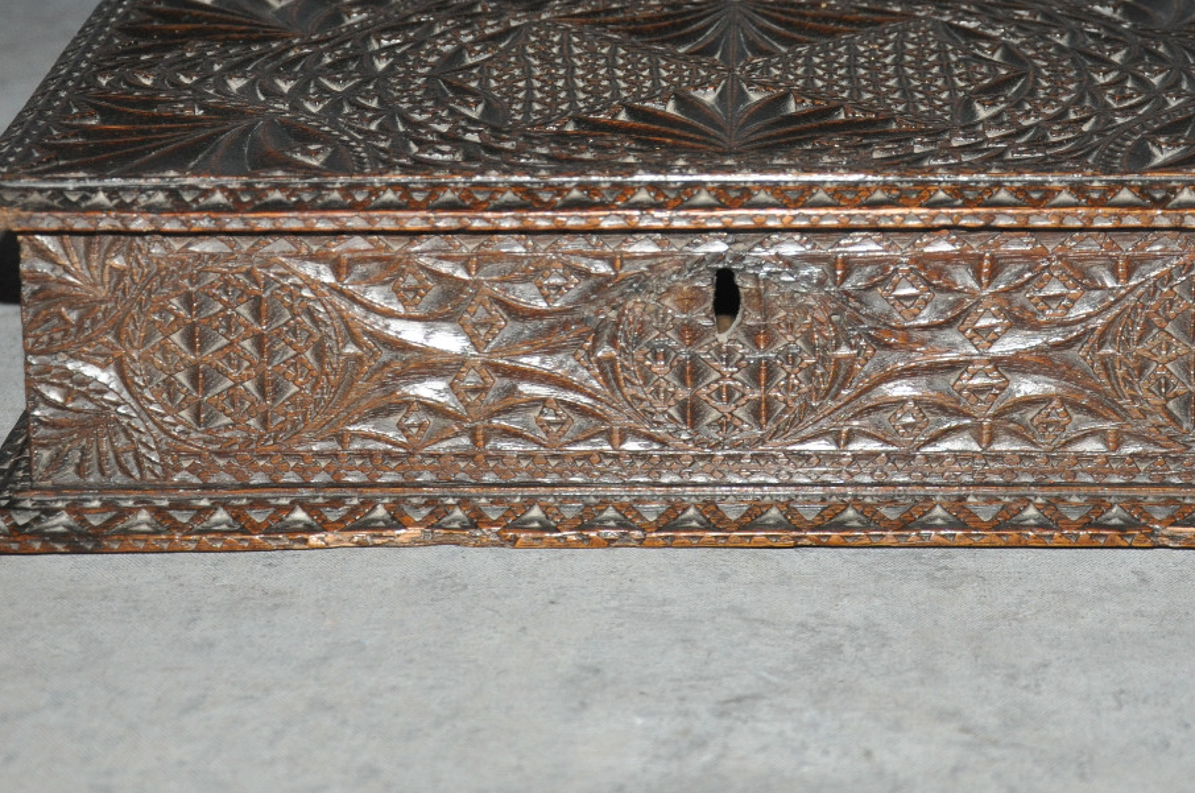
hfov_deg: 19.3
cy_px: 129
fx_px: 3513
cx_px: 729
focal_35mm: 106
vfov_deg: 12.8
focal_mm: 40
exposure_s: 1/125
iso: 800
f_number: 4.5
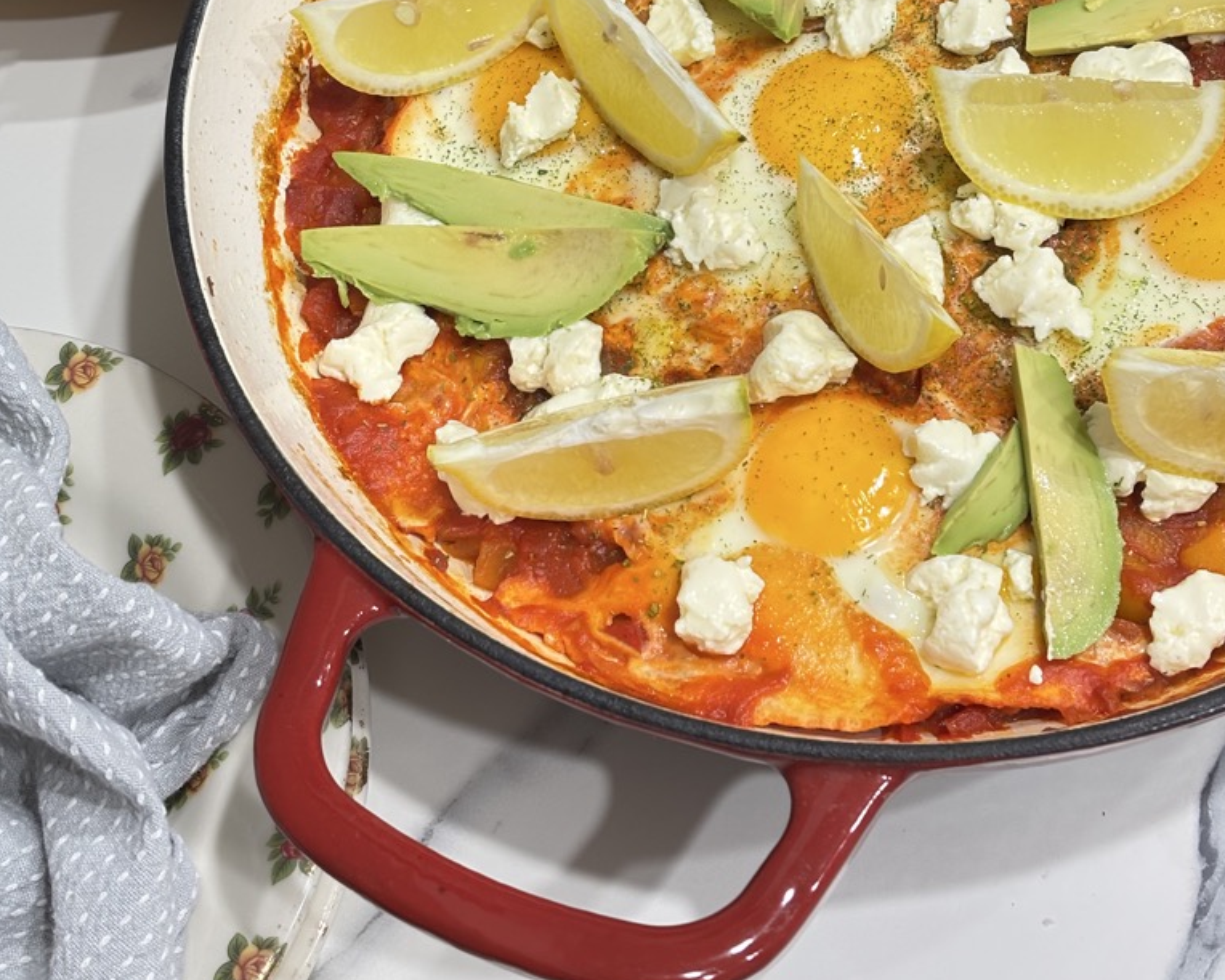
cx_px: 612
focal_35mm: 68
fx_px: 2465
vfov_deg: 22.2
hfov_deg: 27.9
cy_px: 205
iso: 100
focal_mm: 5.96
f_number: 1.6
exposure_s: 1/50
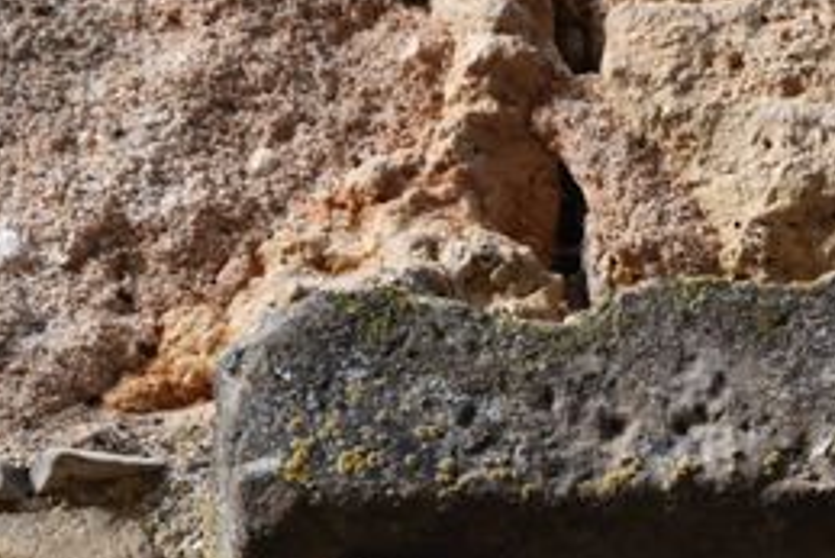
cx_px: 748
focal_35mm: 1003
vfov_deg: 1.4
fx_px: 23277
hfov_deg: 2.1
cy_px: 784
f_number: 5.3
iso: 640
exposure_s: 1/1000
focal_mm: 165
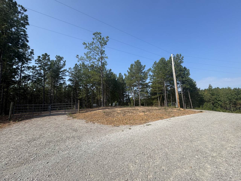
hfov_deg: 102.1
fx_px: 97
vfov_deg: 85.7
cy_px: 90
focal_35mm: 14
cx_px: 120
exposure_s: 1/1346
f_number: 2.2
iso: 50
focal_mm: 2.22
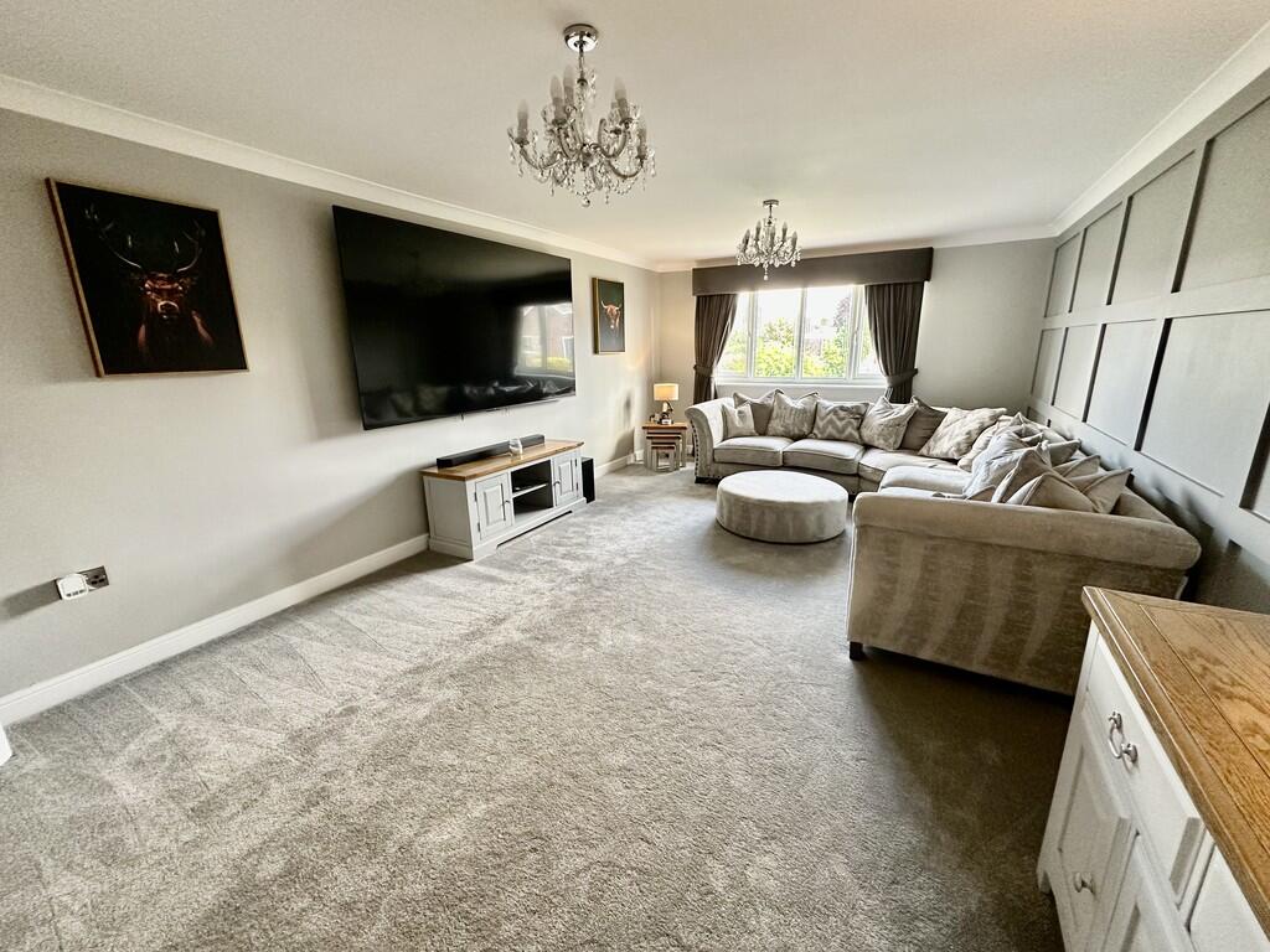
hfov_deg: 102.1
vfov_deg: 85.7
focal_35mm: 14
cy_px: 476
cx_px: 635
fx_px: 514
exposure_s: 1/92
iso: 320
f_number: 2.2
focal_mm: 2.22
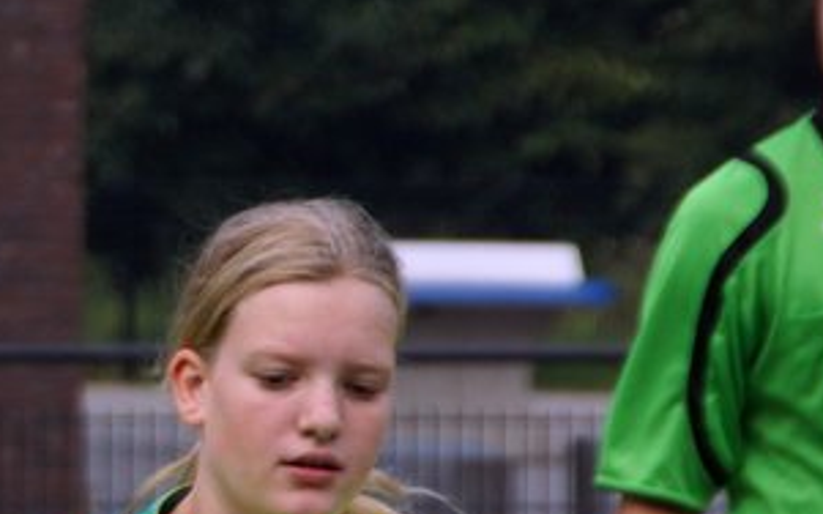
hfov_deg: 3.0
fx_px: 15737
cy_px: 308
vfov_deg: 1.9
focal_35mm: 702
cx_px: -500
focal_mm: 135
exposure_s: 1/1000
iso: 400
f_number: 7.1
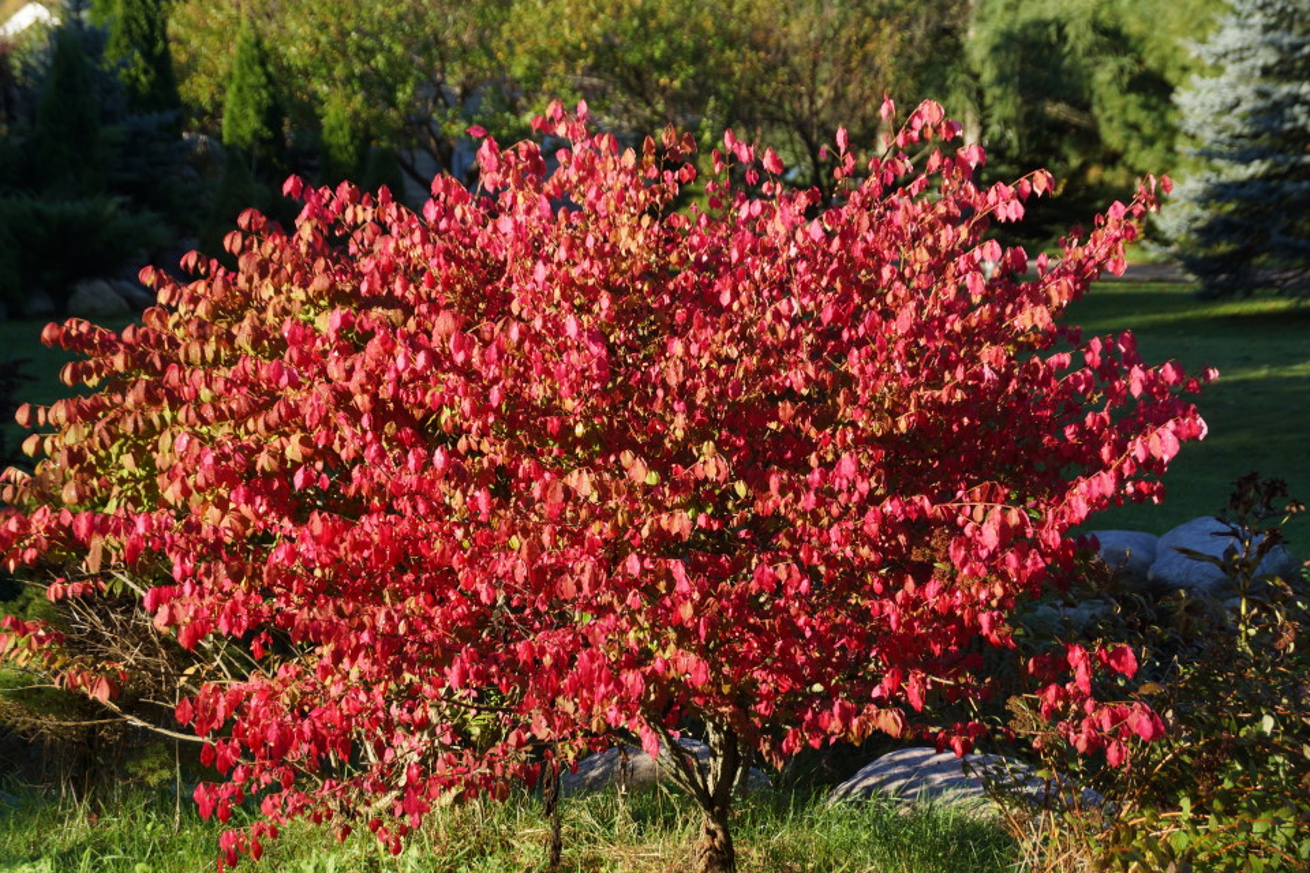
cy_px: 436
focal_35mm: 90
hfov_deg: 22.6
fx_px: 3275
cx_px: 655
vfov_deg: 15.2
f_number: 6.3
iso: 100
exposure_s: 1/160
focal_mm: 60
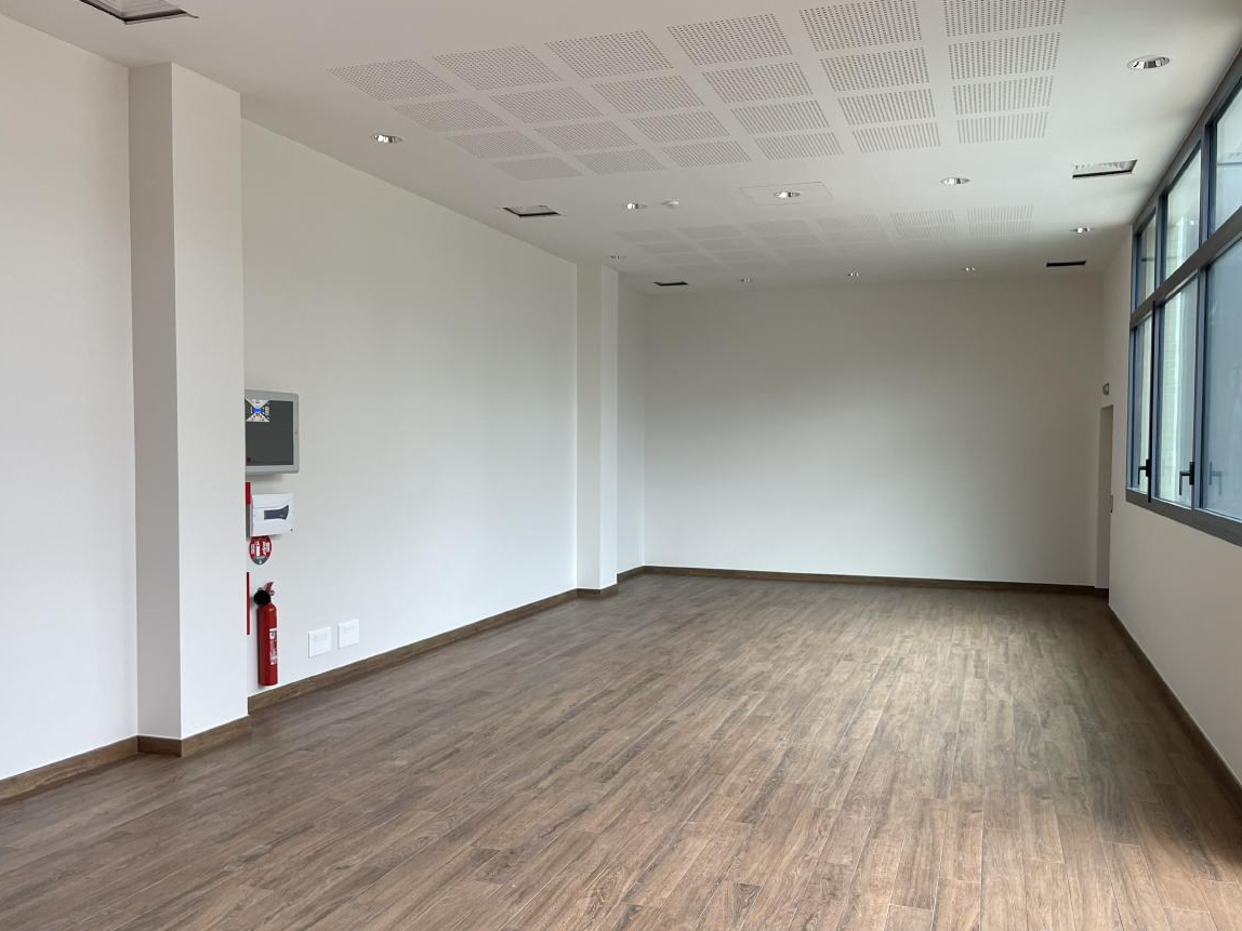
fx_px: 1041
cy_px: 491
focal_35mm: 29
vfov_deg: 48.2
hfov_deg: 61.6
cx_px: 645
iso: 125
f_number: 1.6
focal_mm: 5.1
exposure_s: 1/111
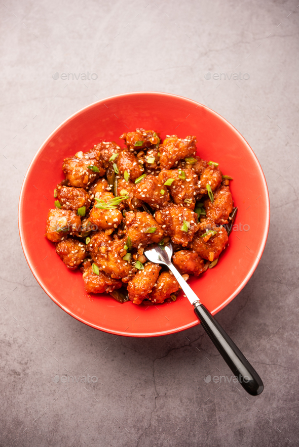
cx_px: 150
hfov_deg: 22.6
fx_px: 747
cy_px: 224
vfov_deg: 33.4
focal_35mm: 60
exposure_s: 1/125
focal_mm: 60
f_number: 5
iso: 100
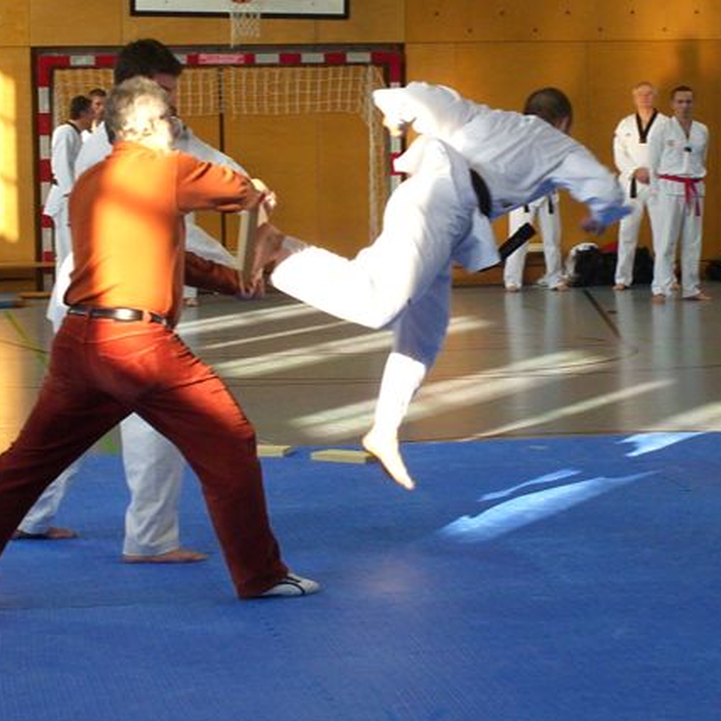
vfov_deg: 13.8
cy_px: 338
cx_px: 463
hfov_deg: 13.8
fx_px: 2969
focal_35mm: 126
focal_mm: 19.7
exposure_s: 1/160
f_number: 4.8
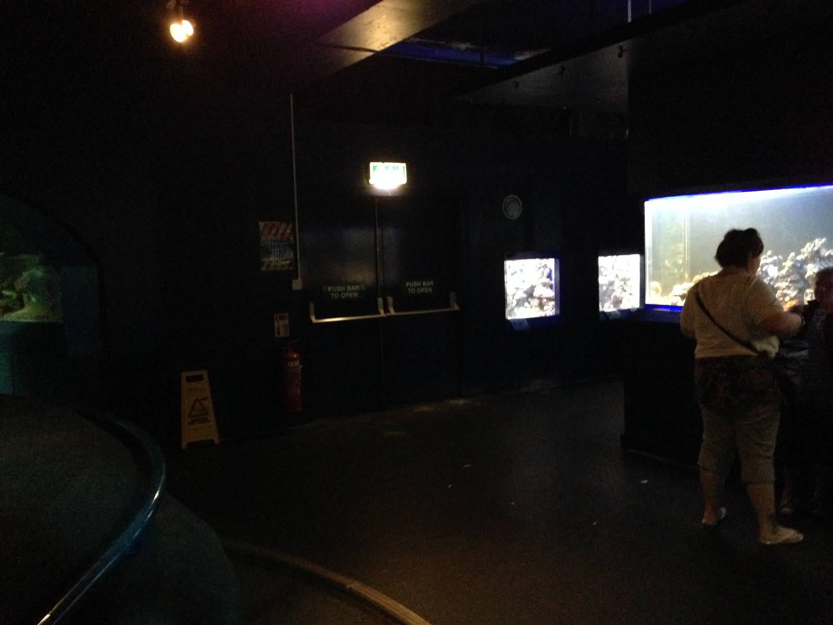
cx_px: 416
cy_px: 312
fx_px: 794
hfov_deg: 55.4
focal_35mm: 33
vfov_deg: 42.9
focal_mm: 4.12
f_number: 2.4
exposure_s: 1/15
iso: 800
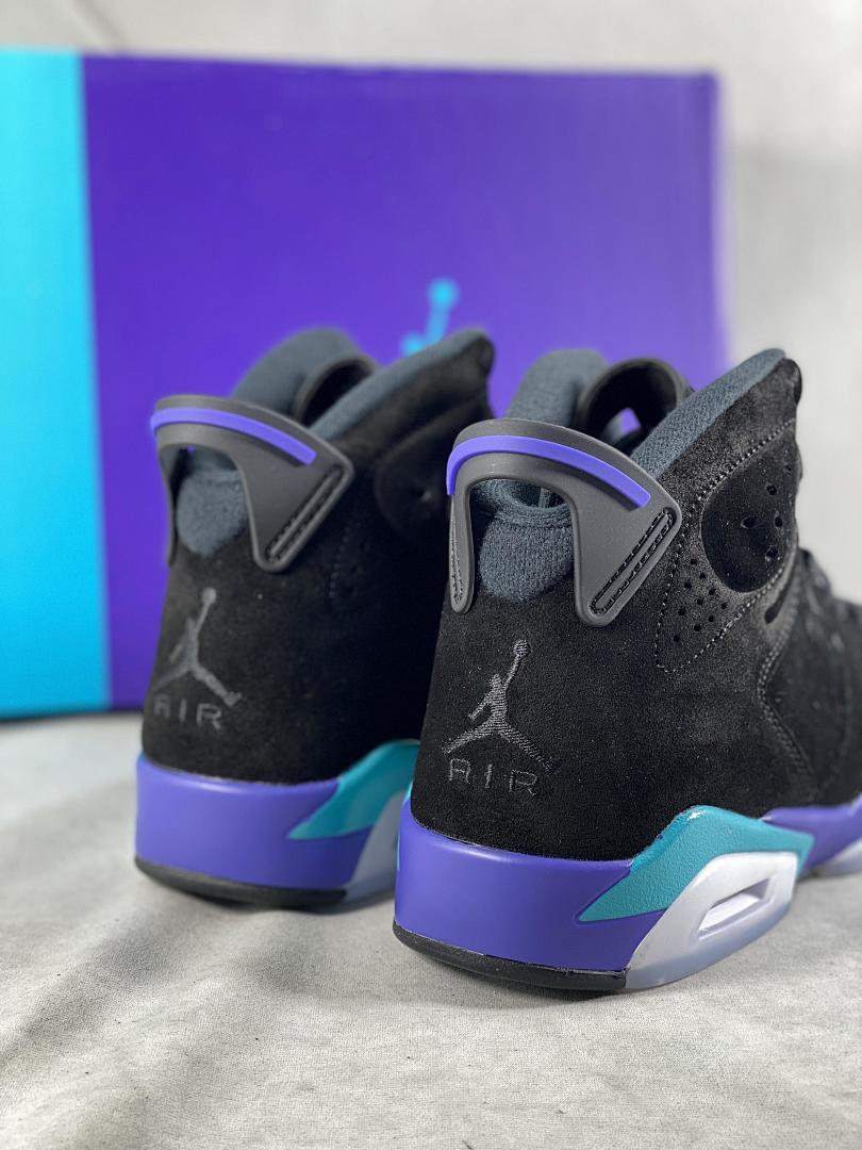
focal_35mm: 52
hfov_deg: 28.0
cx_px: 431
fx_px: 1727
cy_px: 575
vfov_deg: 36.8
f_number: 2
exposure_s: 1/100
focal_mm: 6
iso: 32
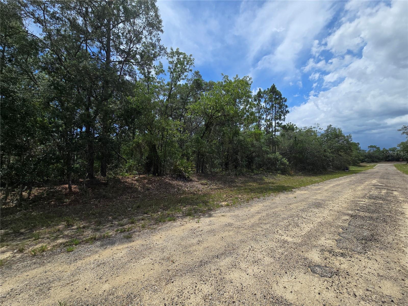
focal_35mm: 13
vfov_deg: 89.9
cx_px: 204
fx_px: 153
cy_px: 153
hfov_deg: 106.2
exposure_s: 1/3018
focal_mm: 2.2
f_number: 2.2
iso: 50
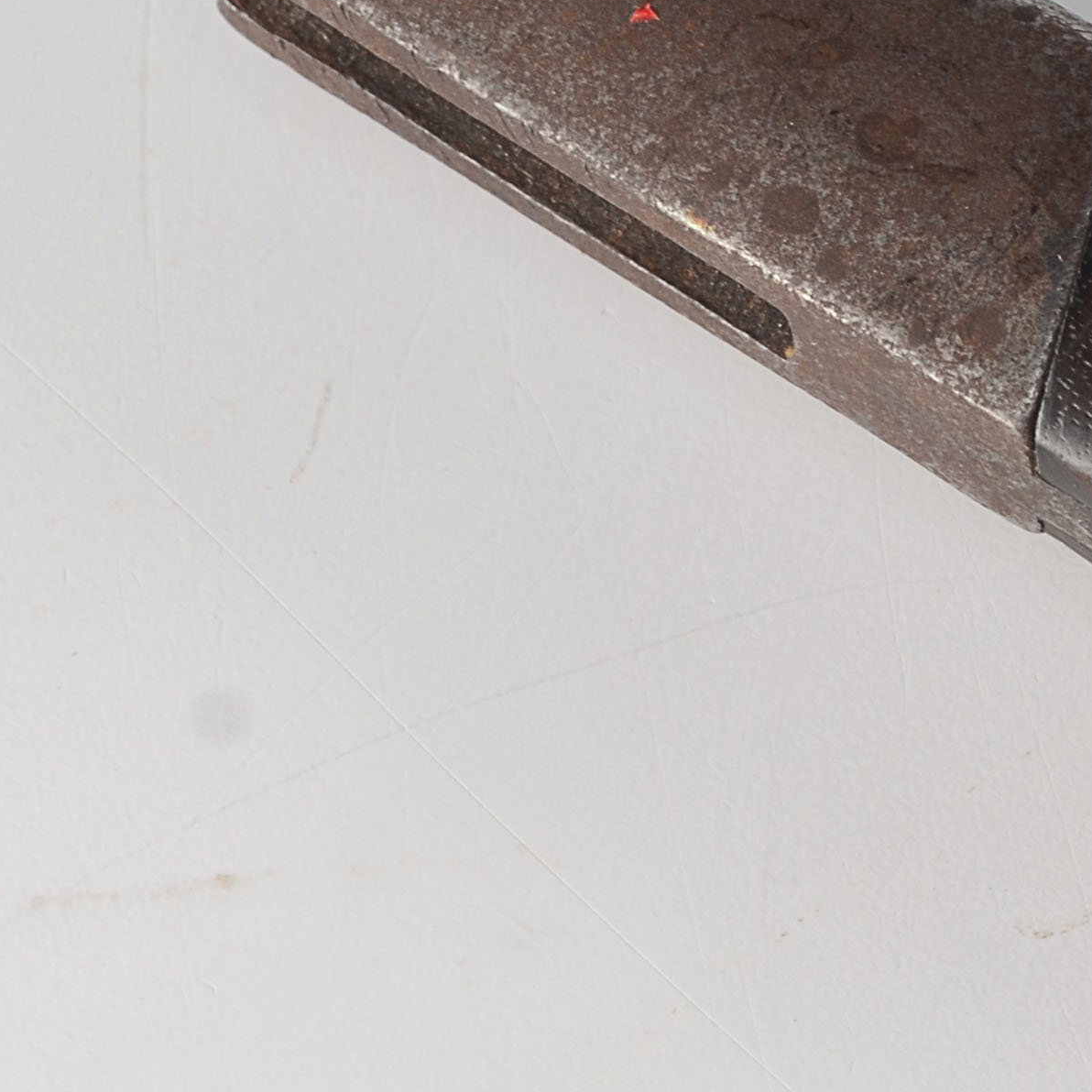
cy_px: 353
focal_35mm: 237
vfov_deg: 7.4
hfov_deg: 7.2
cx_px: 1808
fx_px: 8450
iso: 100
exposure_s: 1/80
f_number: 9
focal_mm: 45
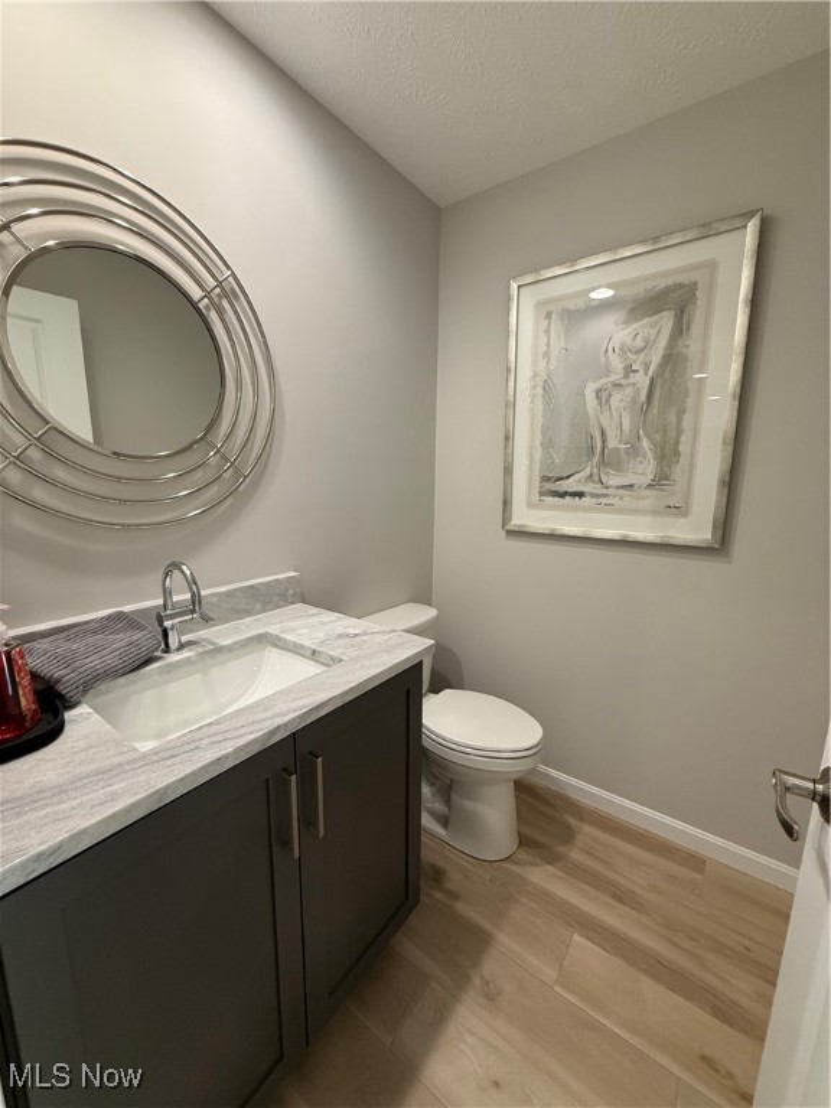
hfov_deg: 85.7
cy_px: 554
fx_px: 448
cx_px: 416
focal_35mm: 14
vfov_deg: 102.1
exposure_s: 1/120
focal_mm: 2.22
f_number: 2.2
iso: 250
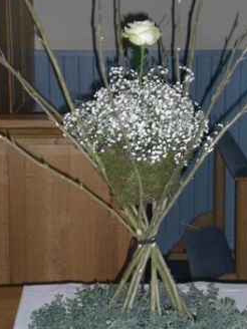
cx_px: 139
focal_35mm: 86
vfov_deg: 22.8
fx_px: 818
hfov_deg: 17.2
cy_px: 152
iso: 200
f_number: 4
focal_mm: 10.4
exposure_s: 1/60
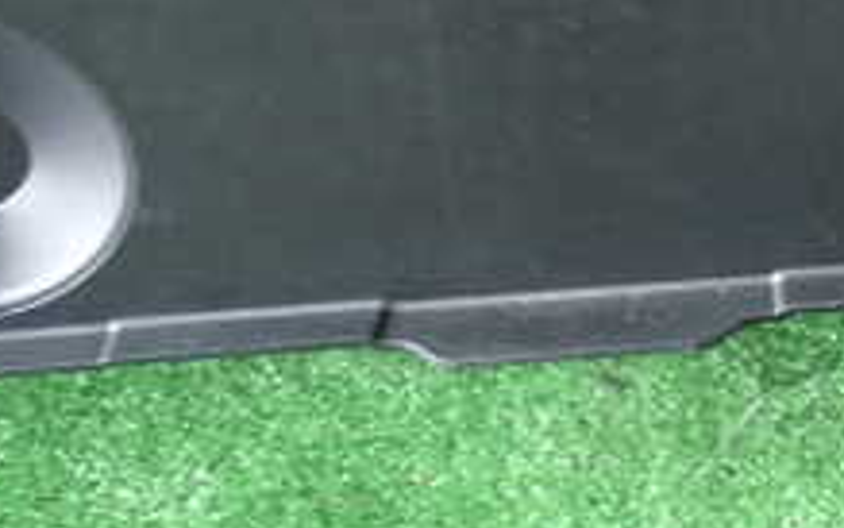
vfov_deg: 13.4
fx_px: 2140
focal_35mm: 93
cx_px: 1037
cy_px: -220
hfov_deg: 20.7
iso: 200
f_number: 2.4
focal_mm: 5.79
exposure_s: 1/30
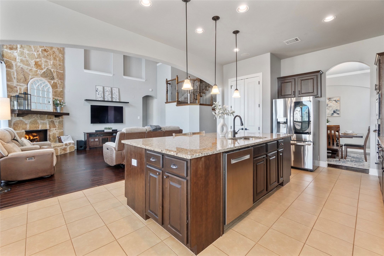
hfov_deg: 100.4
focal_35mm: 15
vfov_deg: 77.3
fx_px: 160
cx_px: 192
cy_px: 128
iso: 100
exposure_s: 1/4
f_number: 8
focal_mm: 10
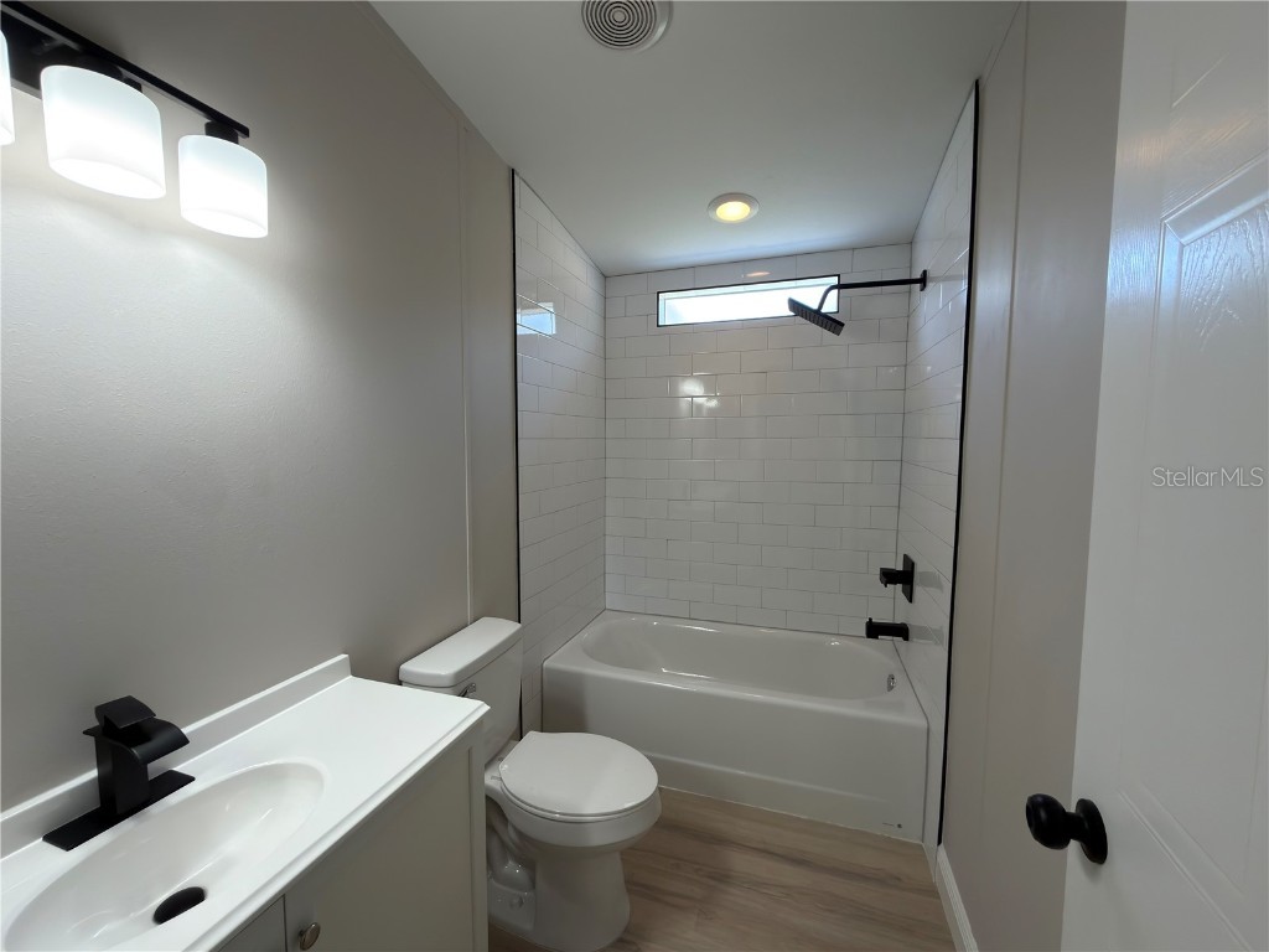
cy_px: 476
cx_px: 634
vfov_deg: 85.7
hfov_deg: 102.1
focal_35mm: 14
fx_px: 513
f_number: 2.2
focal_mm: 2.22
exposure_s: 1/60
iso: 50
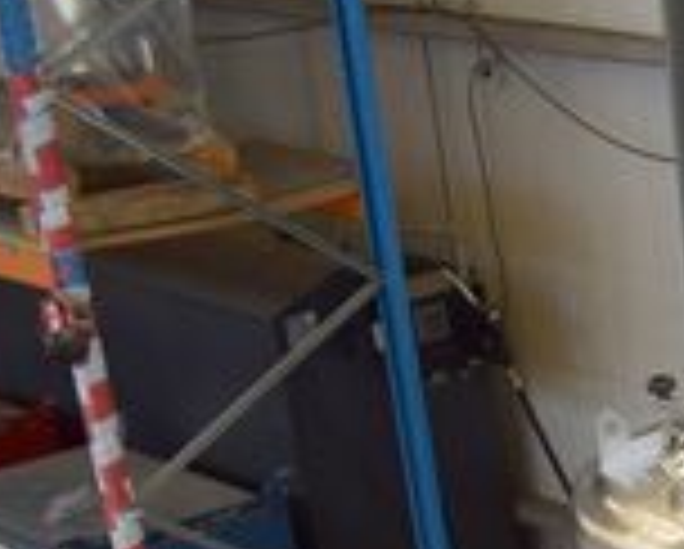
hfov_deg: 14.8
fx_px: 2250
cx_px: 1278
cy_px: 832
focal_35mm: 111
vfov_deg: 13.1
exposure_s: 1/100
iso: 400
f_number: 5
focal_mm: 20
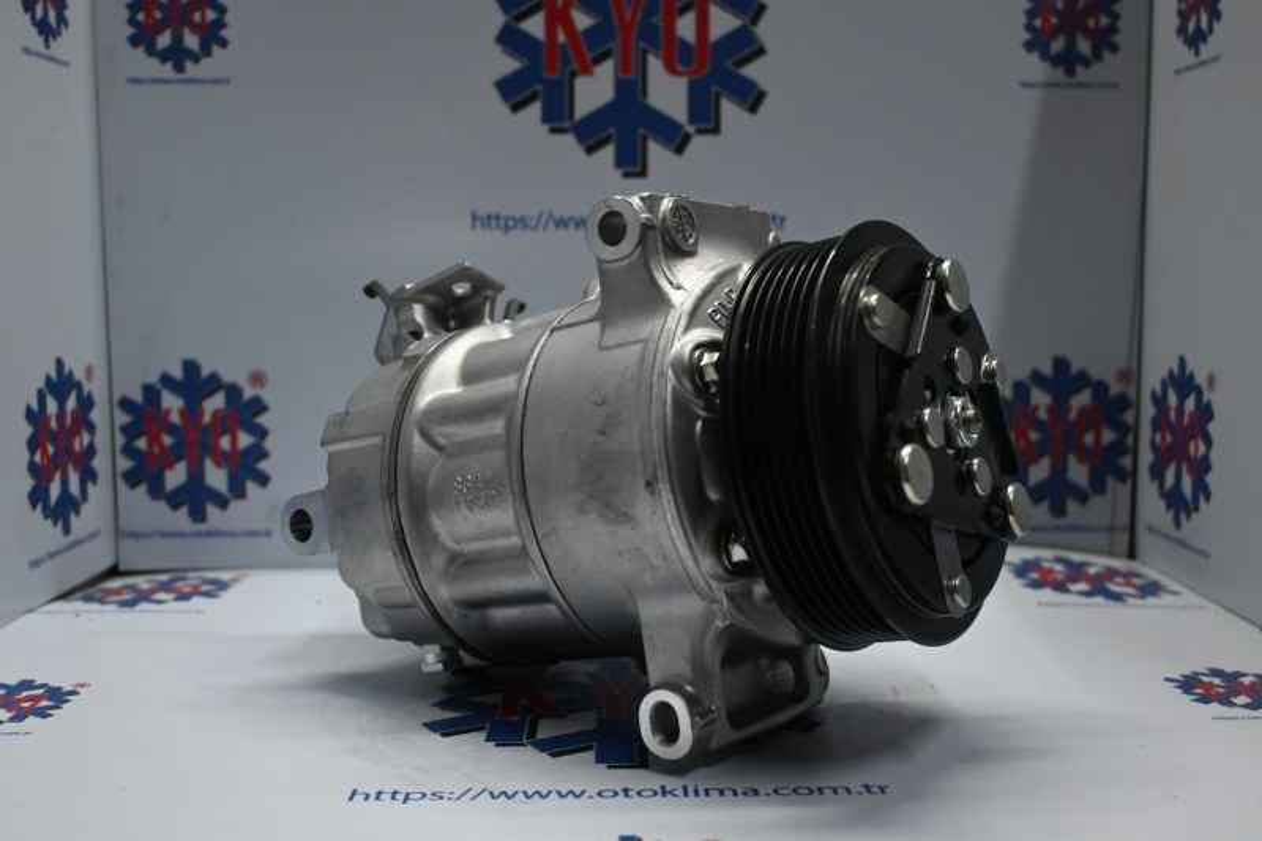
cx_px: 631
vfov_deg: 35.5
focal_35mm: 38
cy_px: 420
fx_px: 1314
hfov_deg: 51.3
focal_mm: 25
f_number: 4.2
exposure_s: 1/125
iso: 800
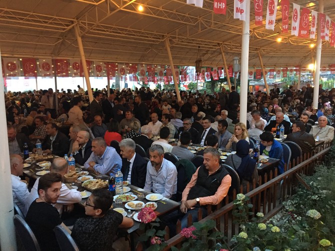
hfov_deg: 61.7
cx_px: 168
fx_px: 281
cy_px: 126
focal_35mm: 29
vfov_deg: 48.2
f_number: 2.2
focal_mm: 4.15
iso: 320
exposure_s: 1/17
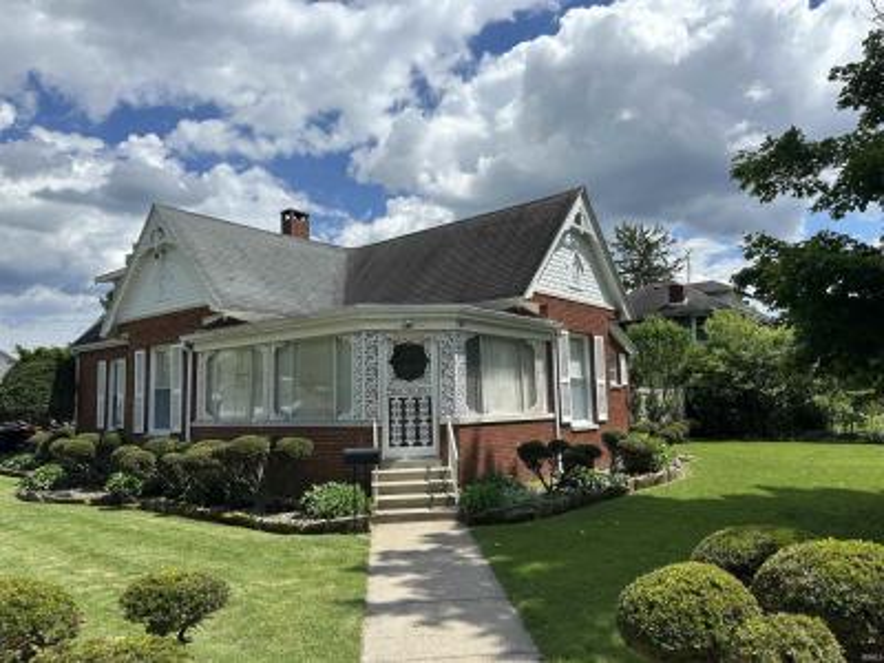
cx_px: 442
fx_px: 613
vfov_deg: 56.8
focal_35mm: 24
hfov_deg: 71.6
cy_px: 332
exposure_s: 1/6211
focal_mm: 6.86
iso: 80
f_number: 1.78
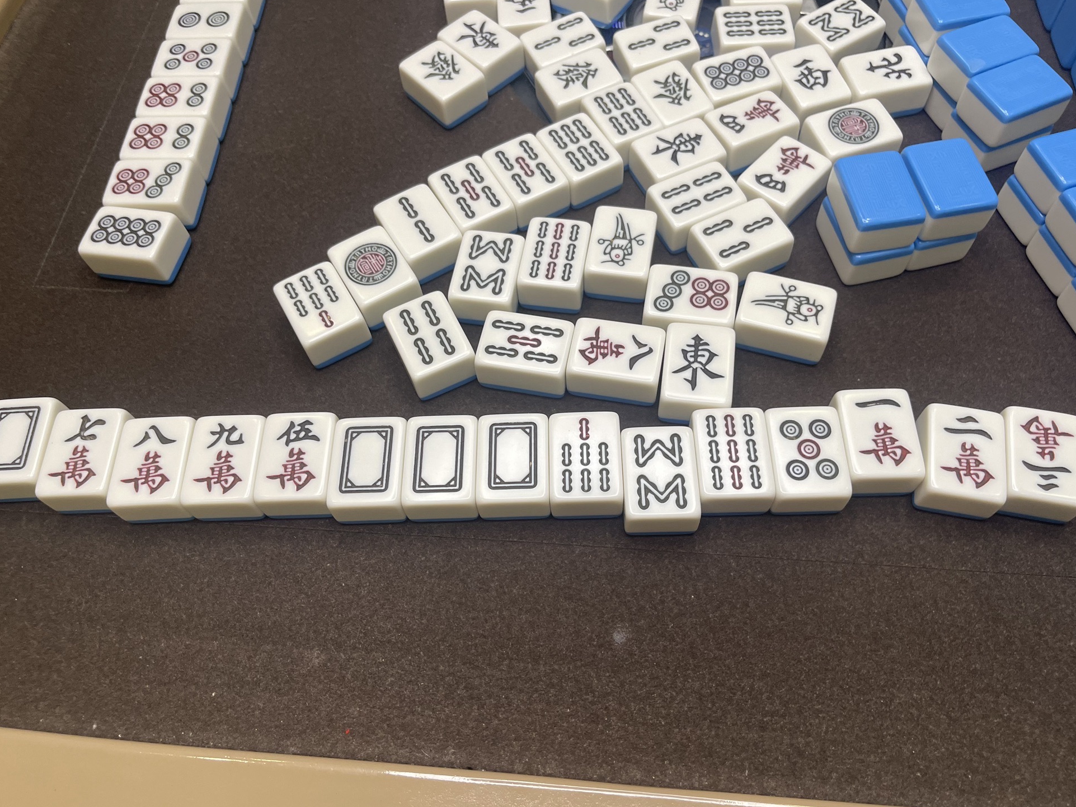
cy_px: 414
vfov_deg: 53.1
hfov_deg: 67.3
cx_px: 549
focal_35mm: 26
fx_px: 808
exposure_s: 1/100
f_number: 1.6
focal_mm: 5.1
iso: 80
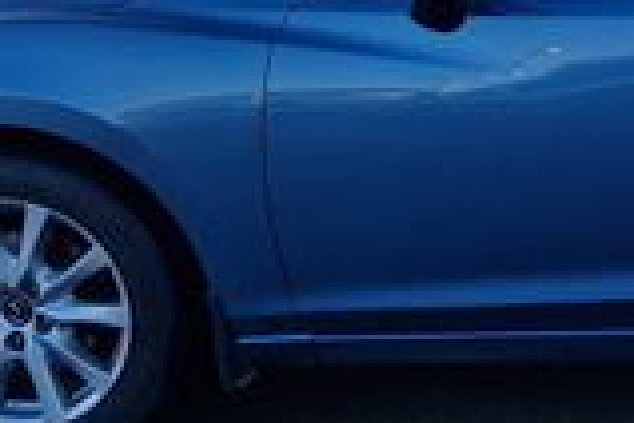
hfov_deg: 20.5
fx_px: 1585
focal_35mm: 90
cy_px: -36
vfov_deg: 14.8
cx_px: 841
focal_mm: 5.4
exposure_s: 1/532
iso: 50
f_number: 1.8
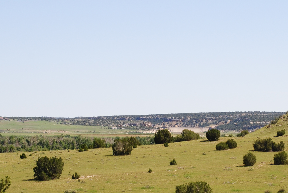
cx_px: 216
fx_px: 1451
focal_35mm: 181
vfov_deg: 7.6
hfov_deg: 11.3
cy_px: 133
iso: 160
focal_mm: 55
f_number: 10
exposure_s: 1/250
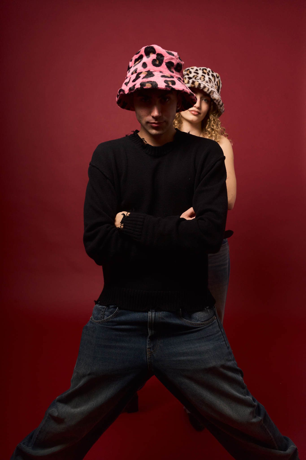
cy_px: 230
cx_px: 153
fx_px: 446
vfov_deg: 54.4
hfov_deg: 37.8
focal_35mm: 35
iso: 500
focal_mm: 35
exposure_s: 1/250
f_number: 6.3
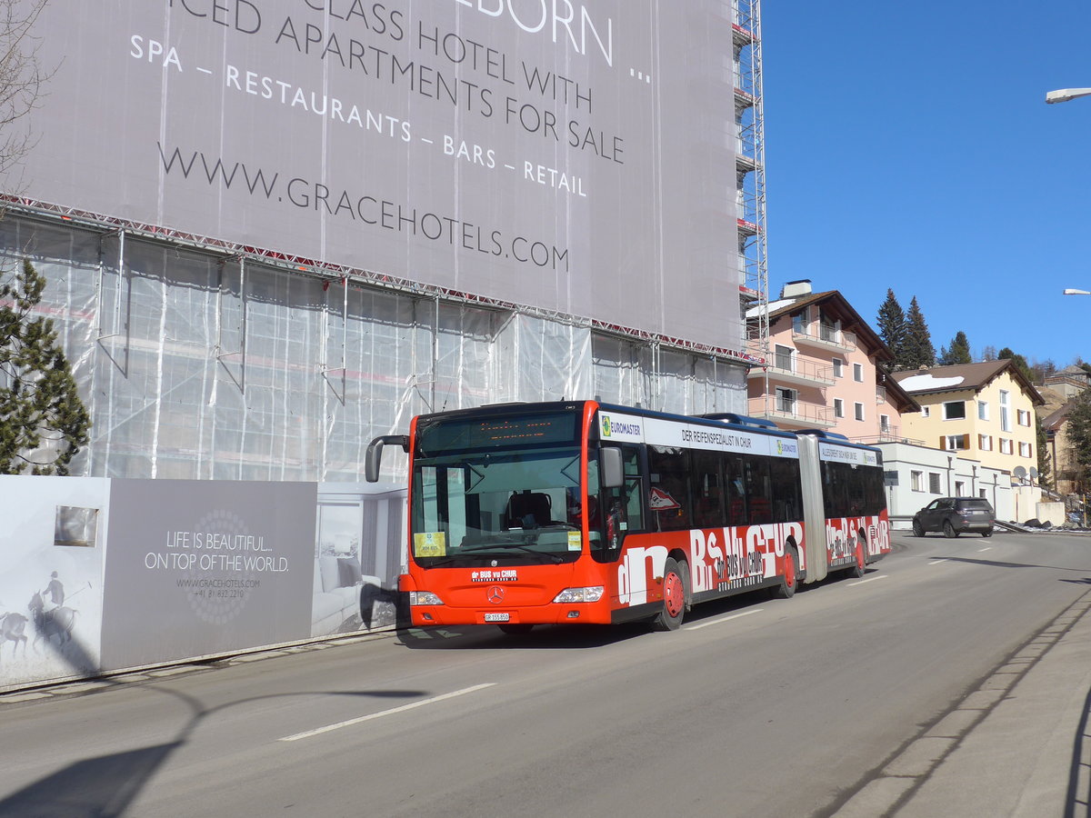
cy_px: 409
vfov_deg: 32.9
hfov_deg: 42.9
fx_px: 1387
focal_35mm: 44
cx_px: 546
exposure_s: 1/2000
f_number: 3.2
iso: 80
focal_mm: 9
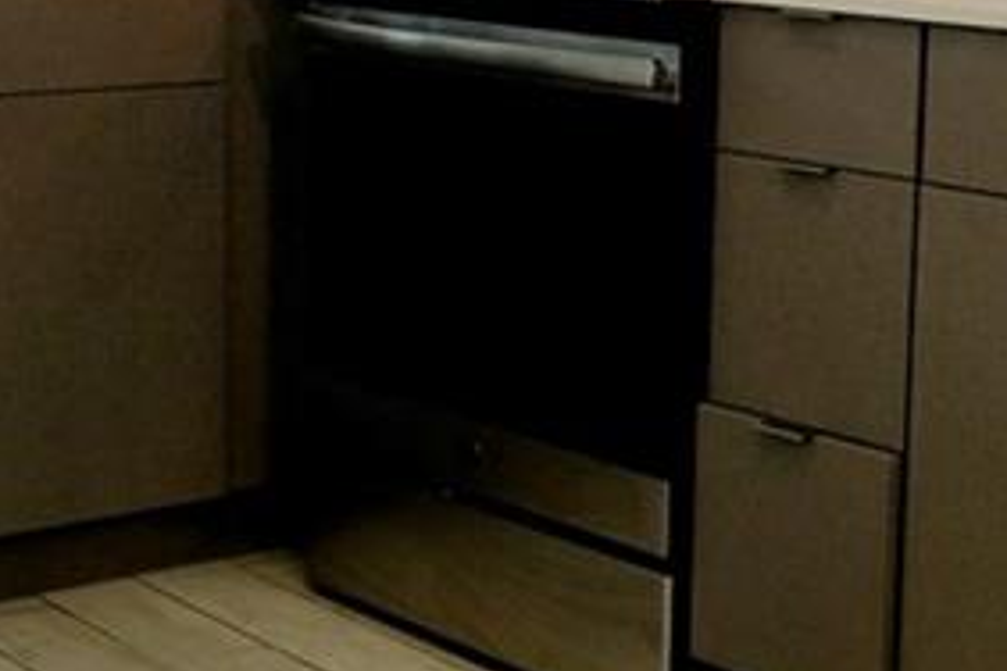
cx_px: 561
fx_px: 2377
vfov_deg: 16.1
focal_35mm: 85
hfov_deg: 23.9
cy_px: 268
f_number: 4
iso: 1000
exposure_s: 1/160
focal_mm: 10
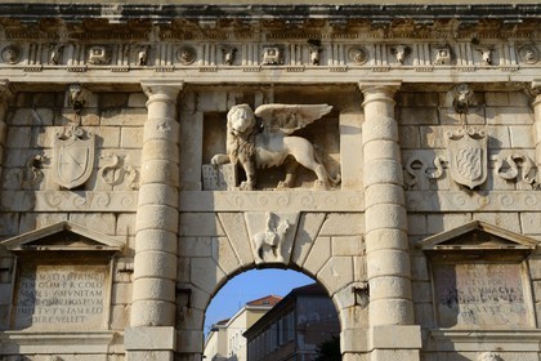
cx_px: 270
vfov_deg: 28.1
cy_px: 180
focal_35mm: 48
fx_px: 721
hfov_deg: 41.1
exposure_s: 1/250
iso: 200
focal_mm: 48
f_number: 13
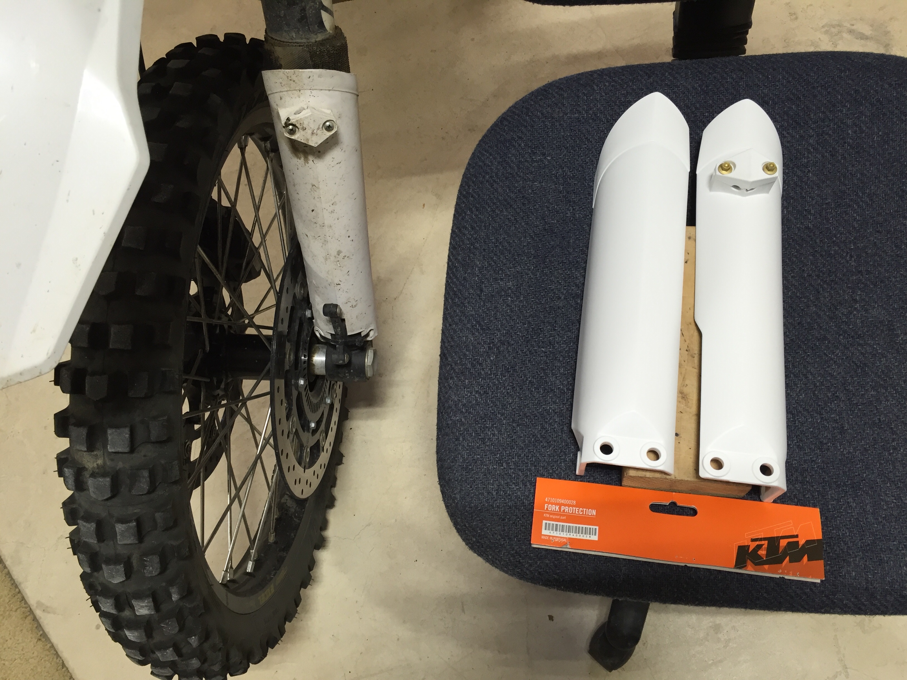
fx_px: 760
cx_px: 454
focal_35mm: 29
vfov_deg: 48.2
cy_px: 340
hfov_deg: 61.7
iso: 32
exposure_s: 1/40
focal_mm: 4.15
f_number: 2.2
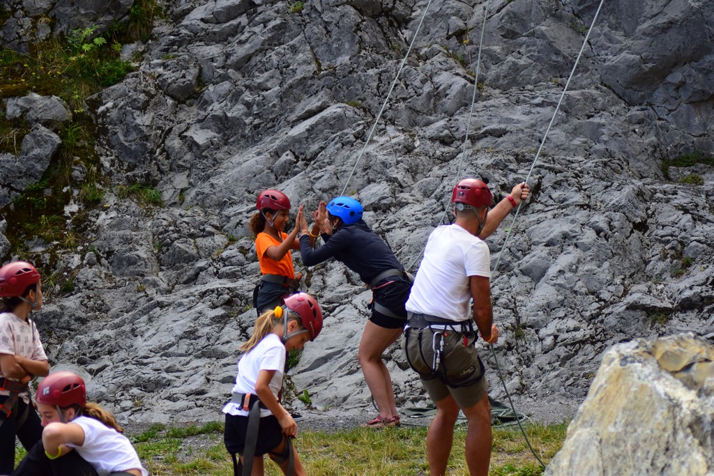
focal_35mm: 105
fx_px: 2083
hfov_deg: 19.5
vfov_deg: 13.0
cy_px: 238
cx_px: 357
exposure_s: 1/1250
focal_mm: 70
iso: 560
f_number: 4
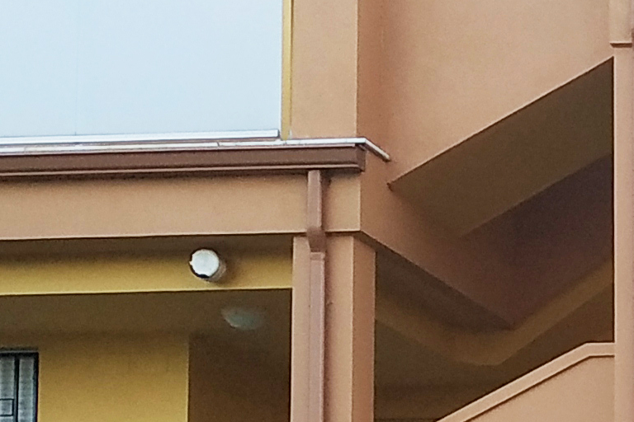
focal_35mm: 130
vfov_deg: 10.3
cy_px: 579
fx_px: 2289
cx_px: 1181
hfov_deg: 13.8
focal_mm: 3.94
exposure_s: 1/690
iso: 250
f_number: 1.9
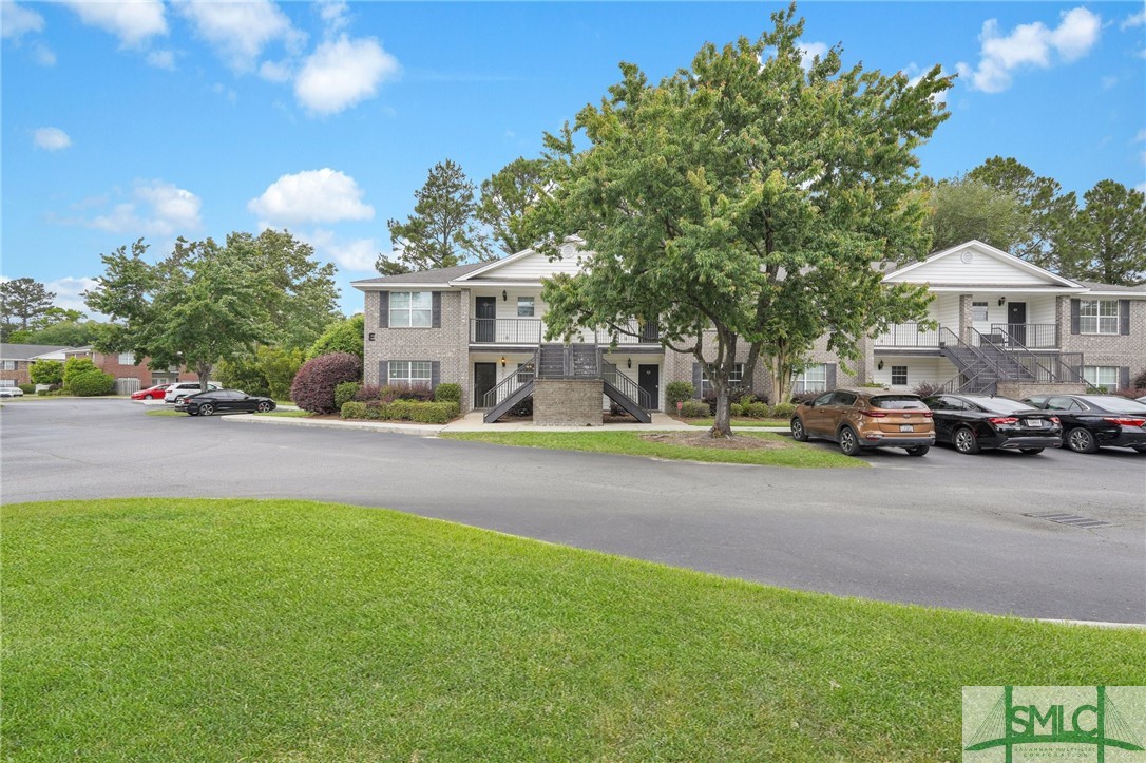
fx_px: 525
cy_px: 382
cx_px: 573
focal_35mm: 16
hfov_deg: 95.0
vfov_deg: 72.0
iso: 320
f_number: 9
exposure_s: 1/160
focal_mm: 16.5
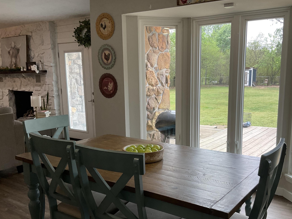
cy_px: 127
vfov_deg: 40.6
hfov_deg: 52.3
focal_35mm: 35
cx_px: 172
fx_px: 295
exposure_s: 1/120
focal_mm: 3
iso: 32
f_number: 1.8
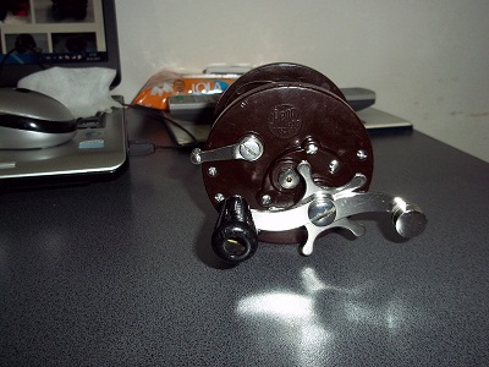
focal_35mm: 36
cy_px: 184
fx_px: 509
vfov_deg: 39.7
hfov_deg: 51.4
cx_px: 244
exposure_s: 1/30
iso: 160
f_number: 3.1
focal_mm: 6.5
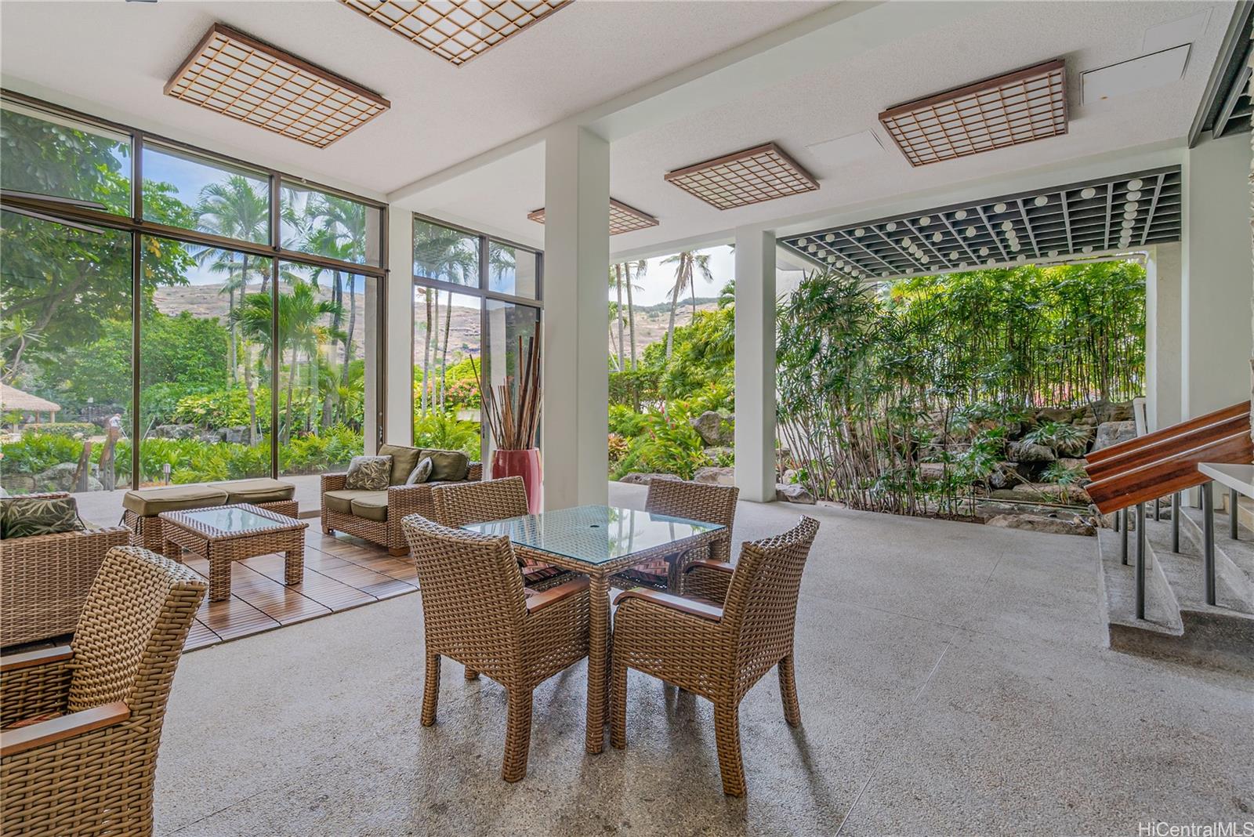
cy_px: 418
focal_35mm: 16
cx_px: 627
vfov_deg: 73.8
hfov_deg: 96.7
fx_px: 558
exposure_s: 1/400
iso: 400
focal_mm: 16
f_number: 9
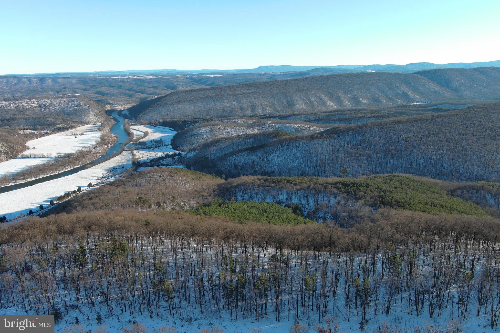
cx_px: 250
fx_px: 403
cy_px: 166
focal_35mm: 29
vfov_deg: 45.0
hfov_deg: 63.7
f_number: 2.8
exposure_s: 1/564
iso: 100
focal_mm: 10.57
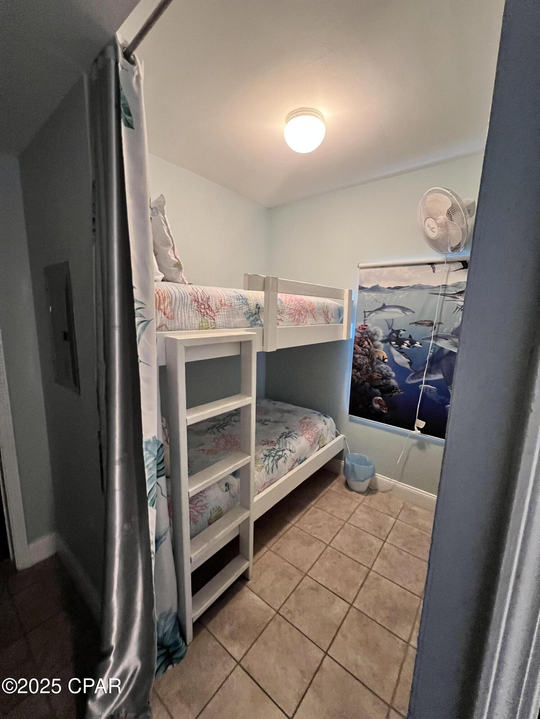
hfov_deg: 89.9
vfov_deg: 106.2
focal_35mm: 13
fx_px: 270
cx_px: 270
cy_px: 360
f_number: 1.8
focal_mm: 1.57
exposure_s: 1/60
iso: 800
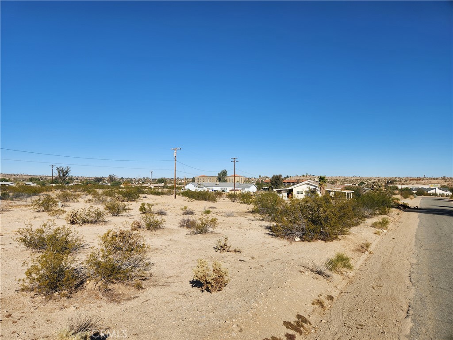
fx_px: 301
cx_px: 226
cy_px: 170
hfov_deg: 73.9
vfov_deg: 58.9
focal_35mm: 23
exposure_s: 1/2531
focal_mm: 5.4
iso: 20
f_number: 1.8
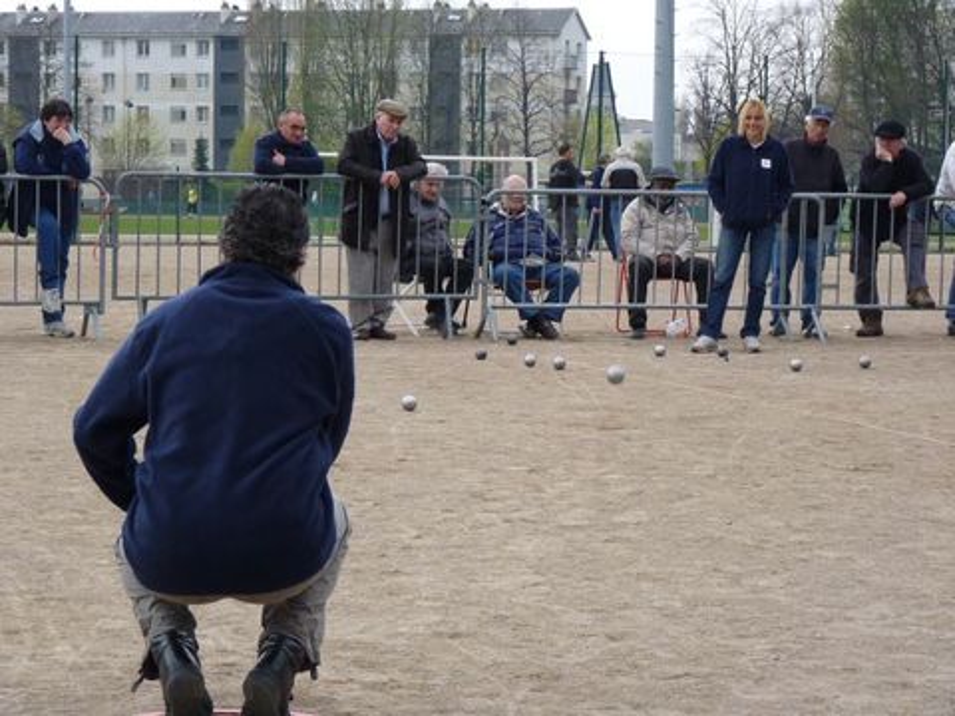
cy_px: 358
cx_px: 478
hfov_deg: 19.4
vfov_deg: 14.6
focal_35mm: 101
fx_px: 2786
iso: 160
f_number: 3.6
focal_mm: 18
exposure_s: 1/250
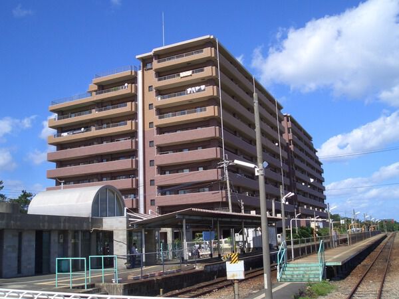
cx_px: 200
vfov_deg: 39.7
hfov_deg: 51.4
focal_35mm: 36
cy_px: 150
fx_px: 415
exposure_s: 1/640
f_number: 4
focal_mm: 4.8
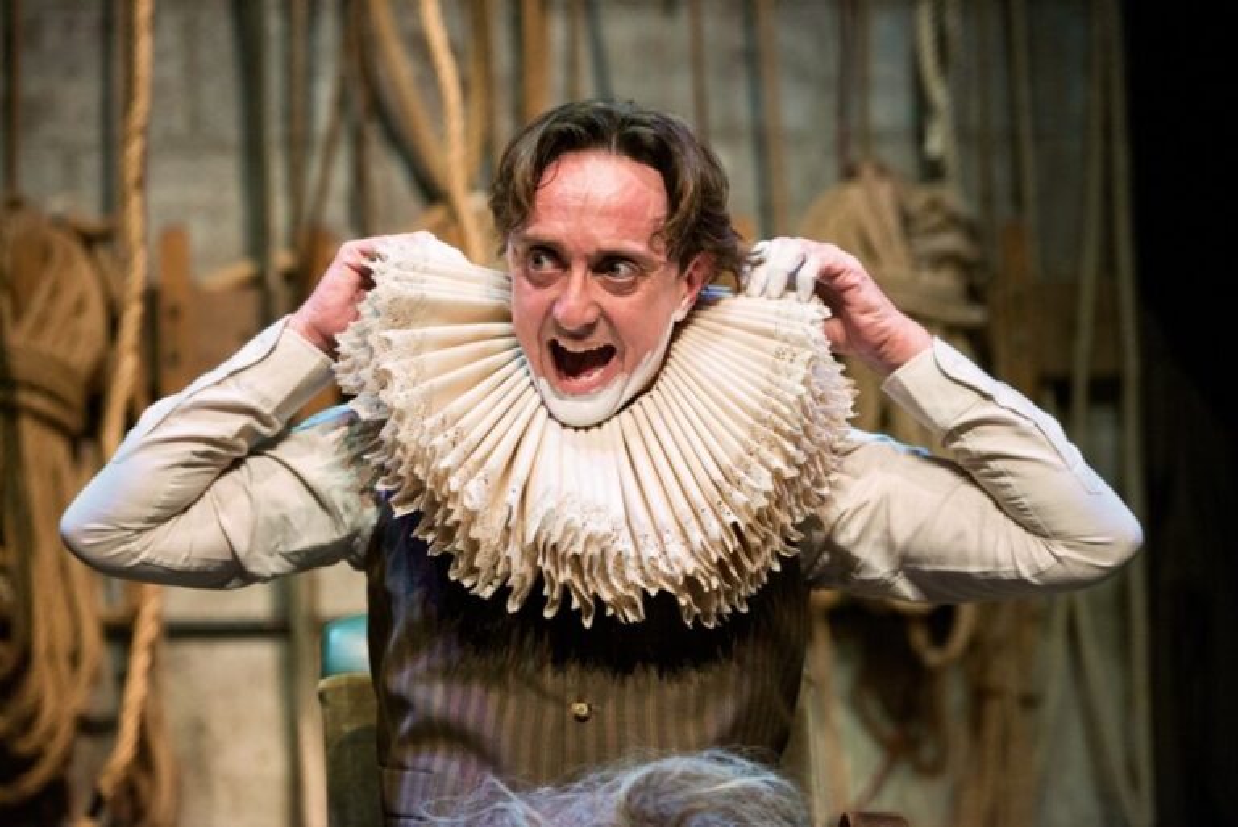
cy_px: 414
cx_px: 619
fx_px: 4473
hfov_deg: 15.8
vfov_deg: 10.6
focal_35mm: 130
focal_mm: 130
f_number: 2.8
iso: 1600
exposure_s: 1/320
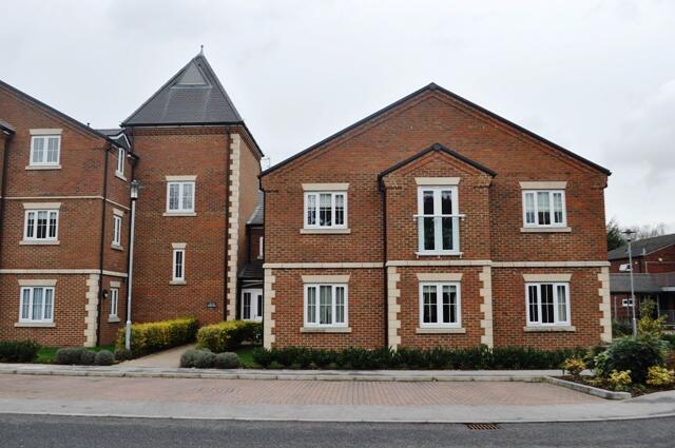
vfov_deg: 39.9
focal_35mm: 33
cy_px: 224
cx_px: 338
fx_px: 618
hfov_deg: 57.3
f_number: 9
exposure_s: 1/200
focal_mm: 22
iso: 200
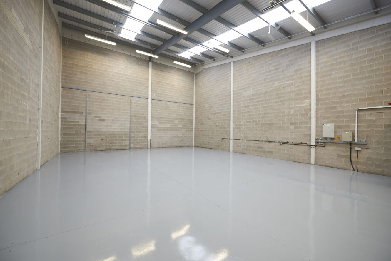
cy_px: 130
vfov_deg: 81.3
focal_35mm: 14
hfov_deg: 104.2
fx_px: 152
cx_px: 196
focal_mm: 14
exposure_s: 1/25
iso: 320
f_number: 4
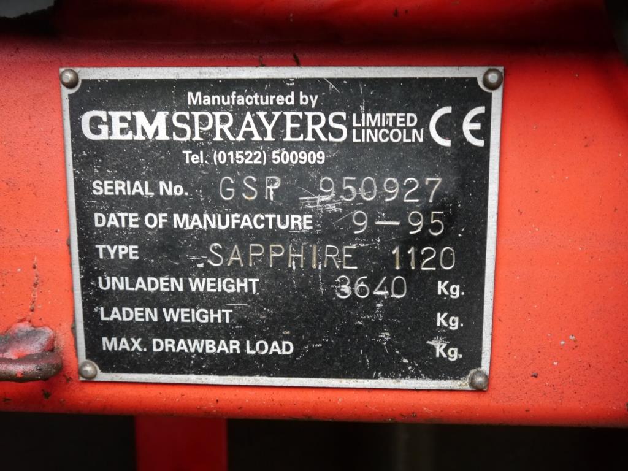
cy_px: 236
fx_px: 835
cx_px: 314
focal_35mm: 46
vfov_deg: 31.5
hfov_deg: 41.2
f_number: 4.4
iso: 1600
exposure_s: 1/25
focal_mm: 23
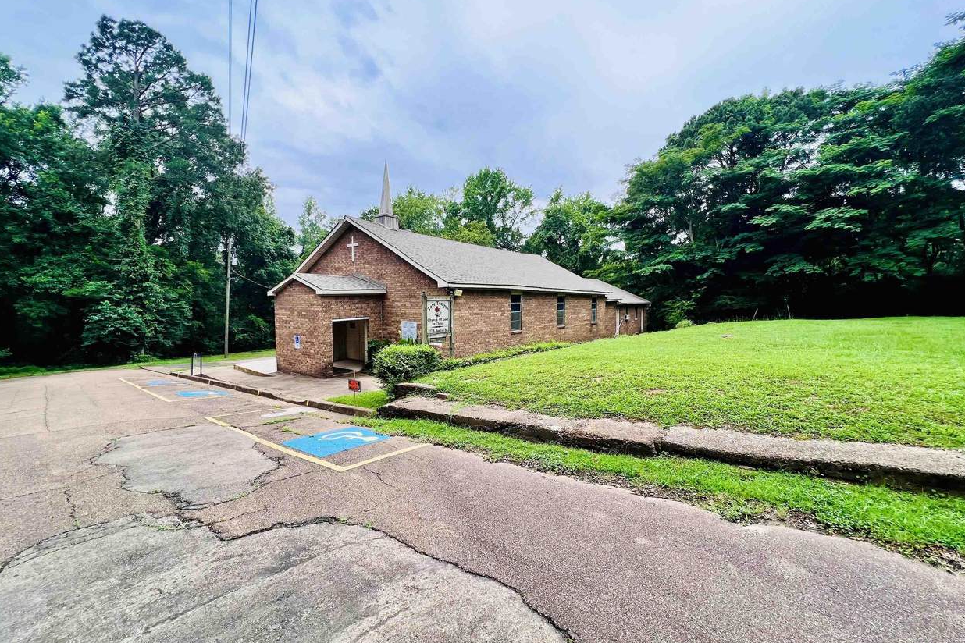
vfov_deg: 81.2
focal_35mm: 14
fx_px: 375
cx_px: 471
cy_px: 326
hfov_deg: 104.2
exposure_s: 1/121
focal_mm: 1.57
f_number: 1.8
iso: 32
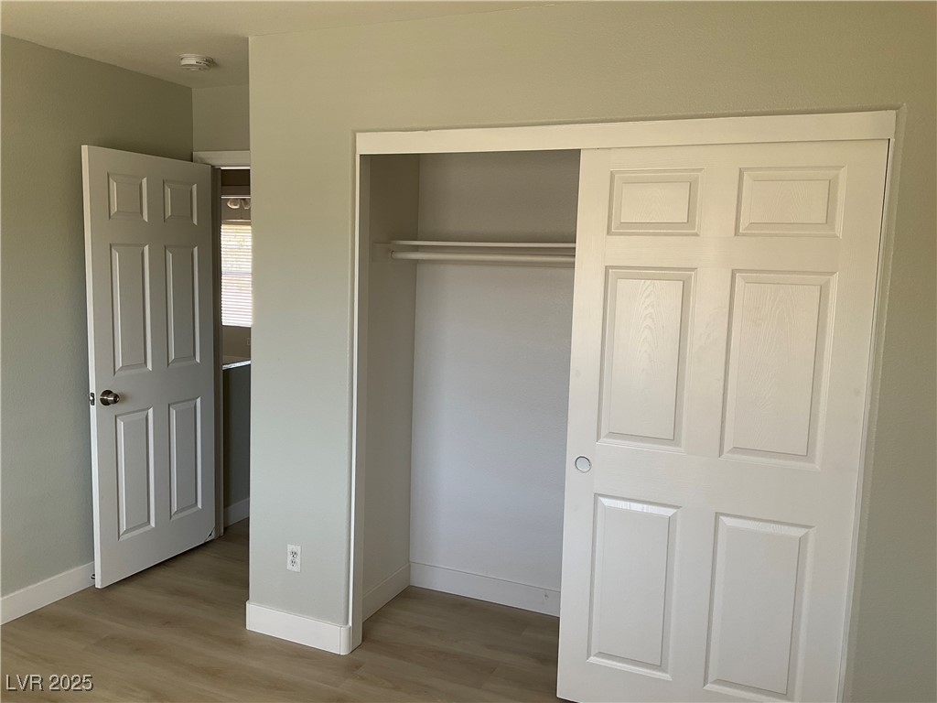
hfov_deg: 61.7
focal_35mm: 29
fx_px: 785
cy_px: 352
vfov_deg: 48.2
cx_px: 468
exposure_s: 1/122
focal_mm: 3
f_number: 1.8
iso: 40
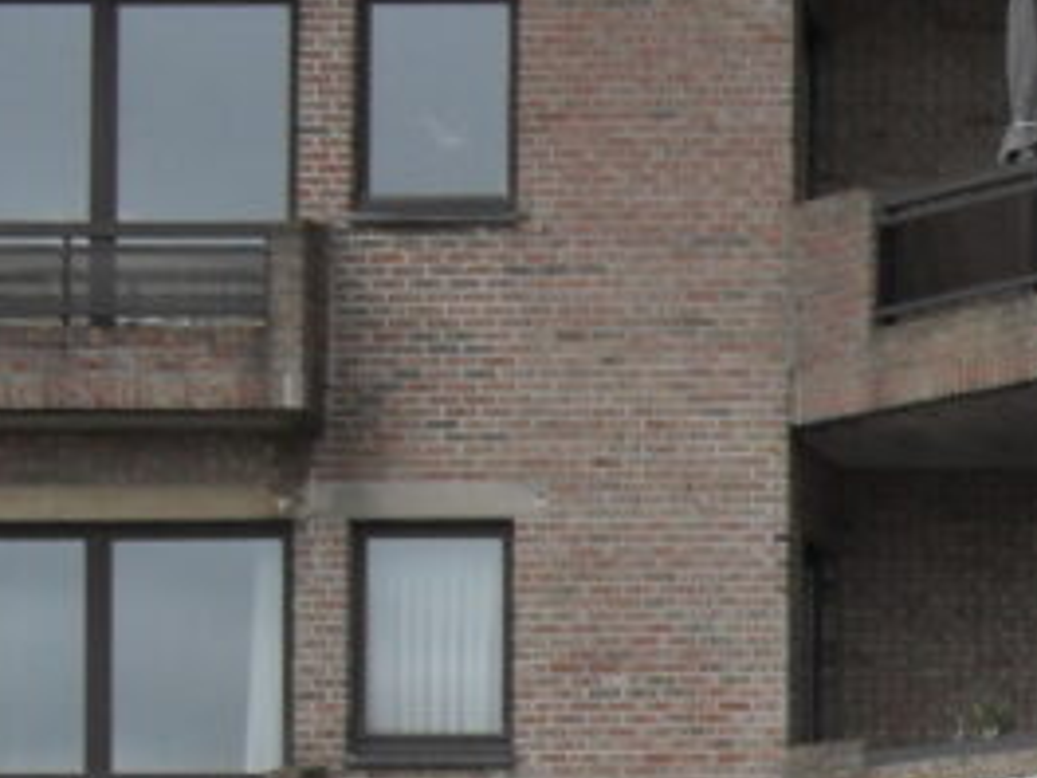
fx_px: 4883
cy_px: 1301
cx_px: 1913
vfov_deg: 8.8
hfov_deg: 11.2
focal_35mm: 163
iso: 100
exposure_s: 1/45
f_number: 3.6
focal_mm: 7.5
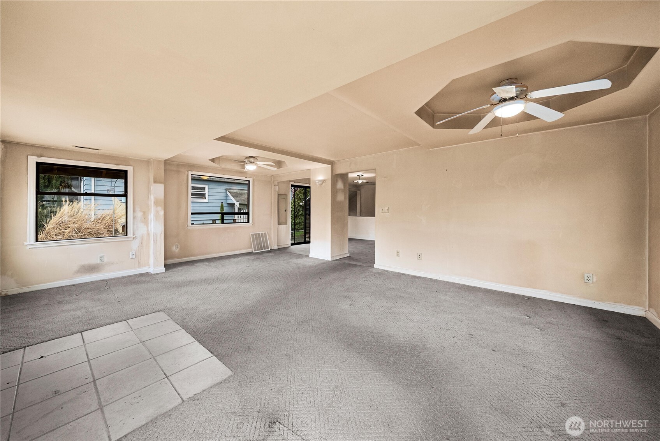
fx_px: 220
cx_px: 330
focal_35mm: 12
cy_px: 220
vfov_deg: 90.1
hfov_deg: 112.6
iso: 640
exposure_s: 1/30
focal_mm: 12
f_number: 7.1
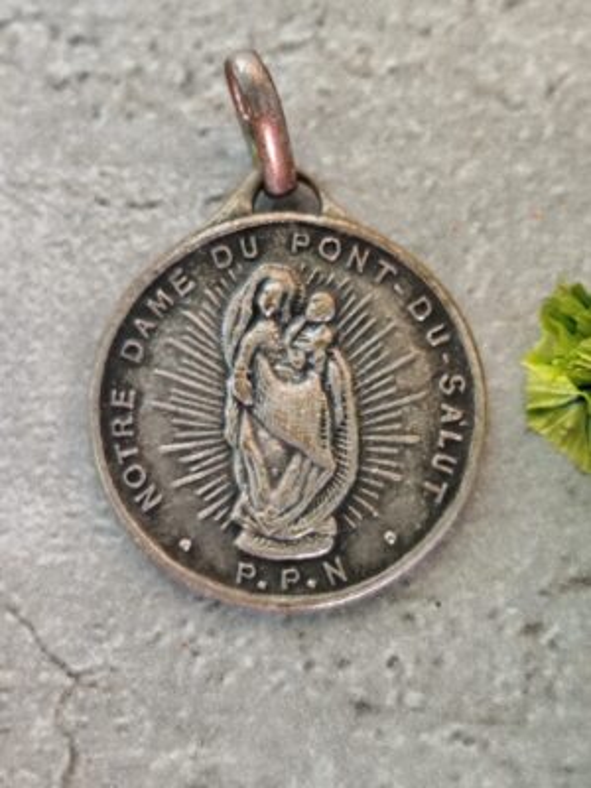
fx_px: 2117
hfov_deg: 15.9
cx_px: 296
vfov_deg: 21.1
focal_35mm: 93
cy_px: 394
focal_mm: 6.19
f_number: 1.65
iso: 640
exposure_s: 1/25
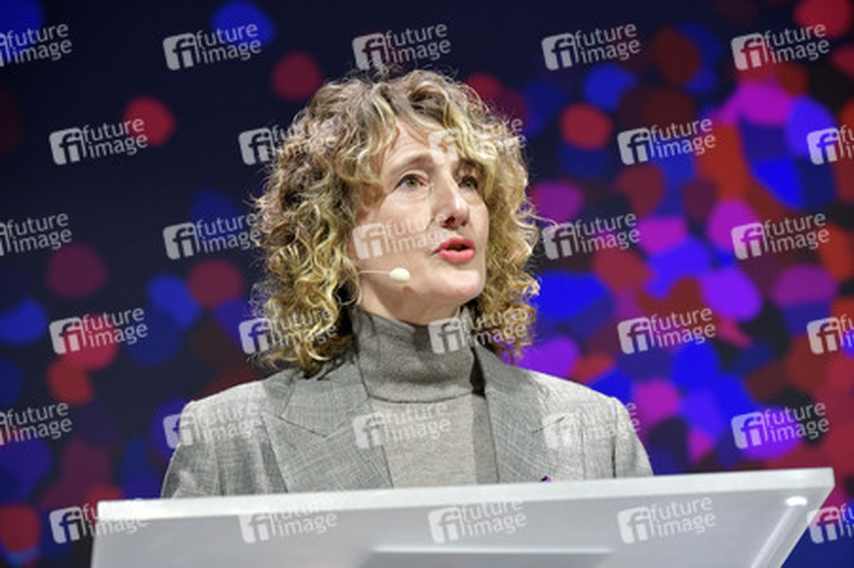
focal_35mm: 170
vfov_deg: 8.1
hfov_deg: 12.1
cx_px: 427
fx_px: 4030
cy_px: 284
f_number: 6.3
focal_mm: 170
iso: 2000
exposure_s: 1/80
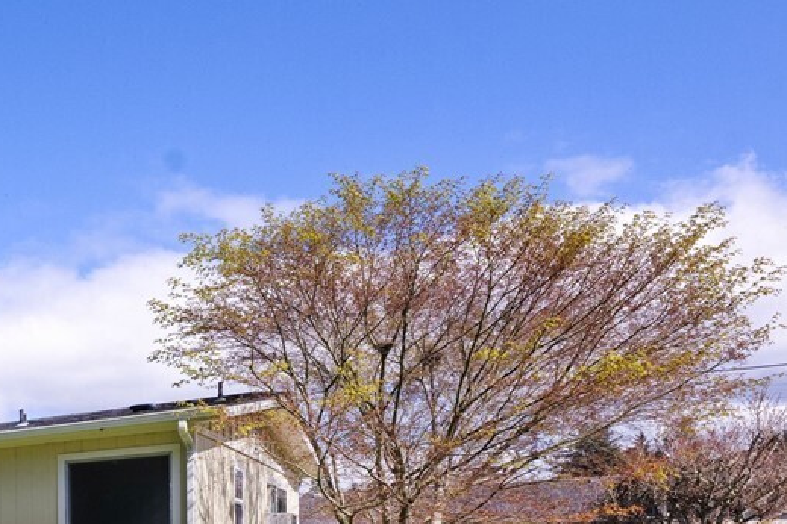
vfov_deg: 25.0
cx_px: -433
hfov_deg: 26.7
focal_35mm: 49
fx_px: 1071
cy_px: 614
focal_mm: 15
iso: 400
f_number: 9
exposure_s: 1/320
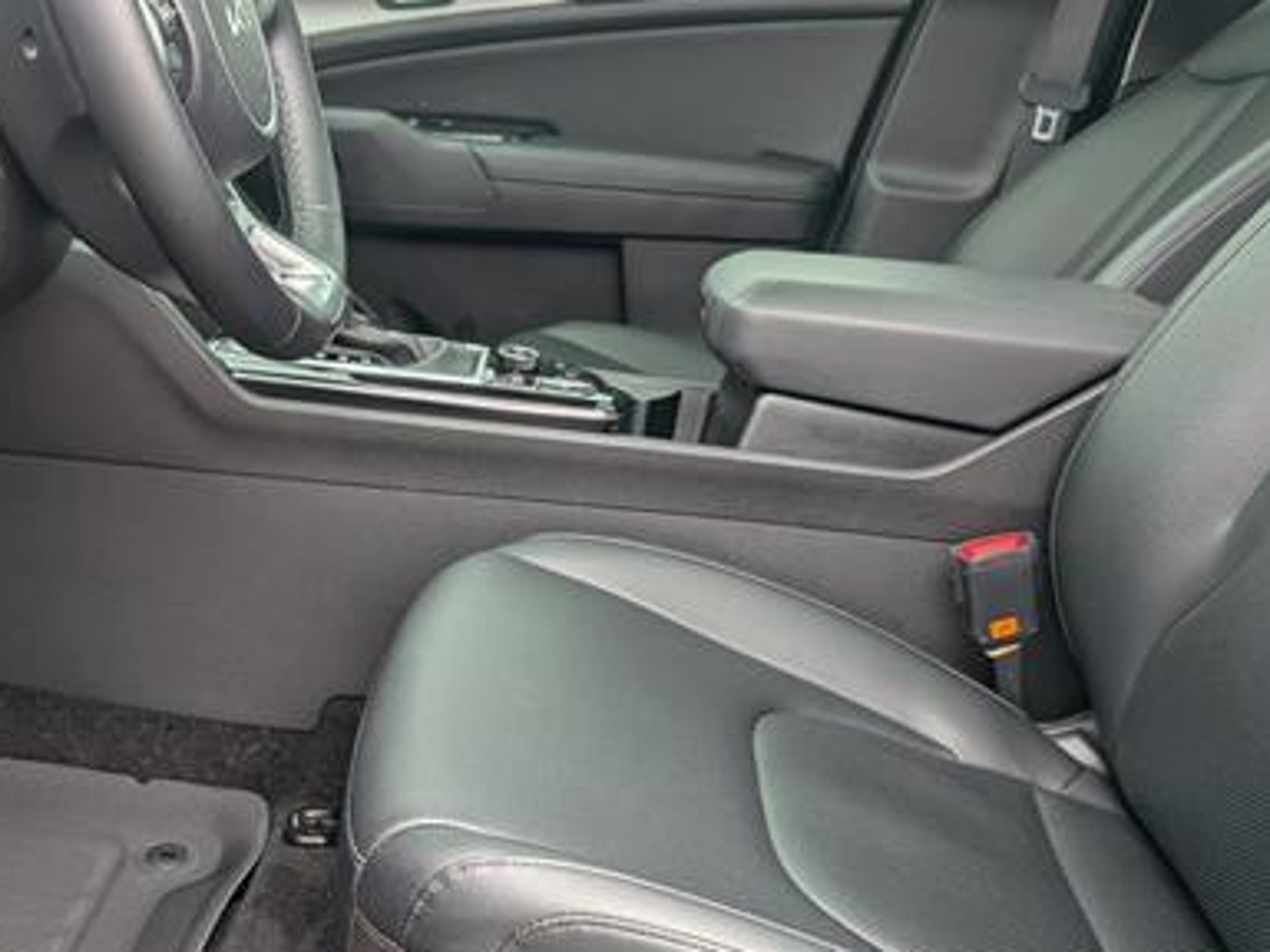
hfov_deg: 45.5
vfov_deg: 35.4
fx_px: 1468
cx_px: 354
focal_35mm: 40
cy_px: 681
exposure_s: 1/227
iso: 73
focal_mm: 6.9
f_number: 1.68
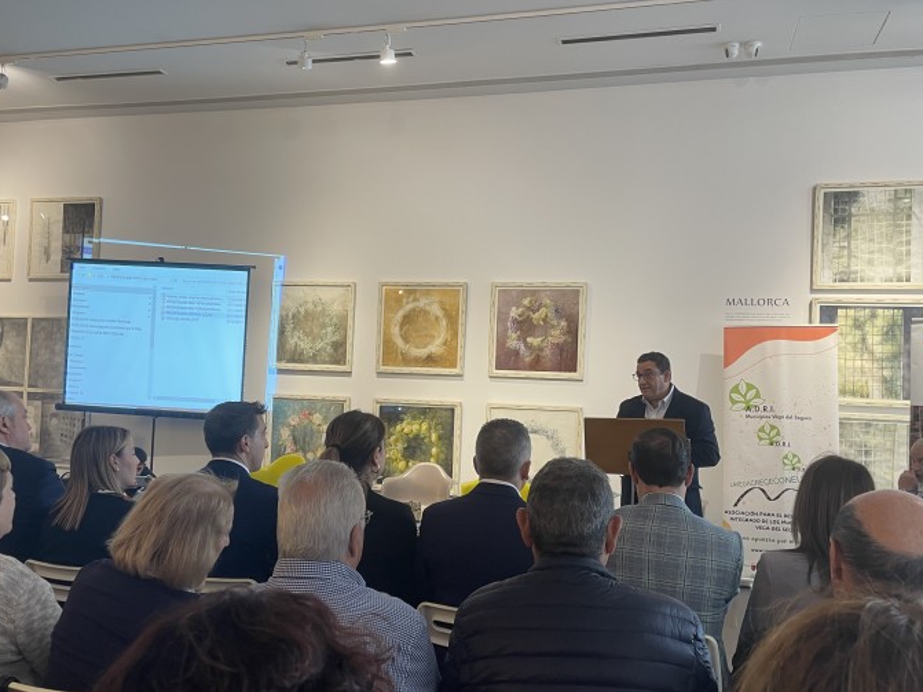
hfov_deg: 58.3
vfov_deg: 45.4
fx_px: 826
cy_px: 367
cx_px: 444
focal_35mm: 31
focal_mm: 4.2
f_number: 1.6
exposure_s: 1/50
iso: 64
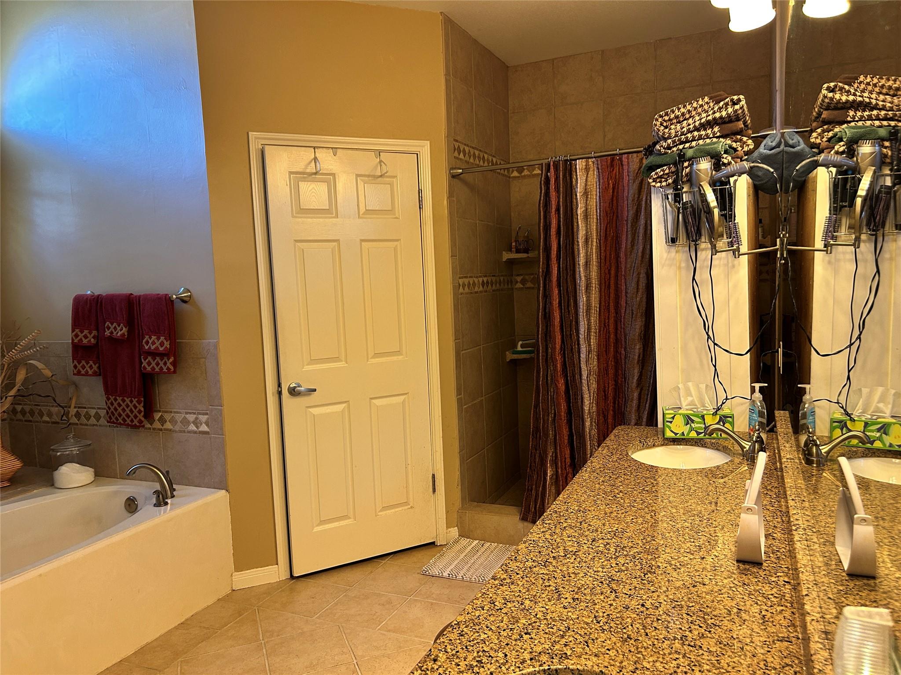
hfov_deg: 67.3
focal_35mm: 26
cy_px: 338
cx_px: 450
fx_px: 677
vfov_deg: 53.1
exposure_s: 1/60
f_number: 1.5
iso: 160
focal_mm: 5.7
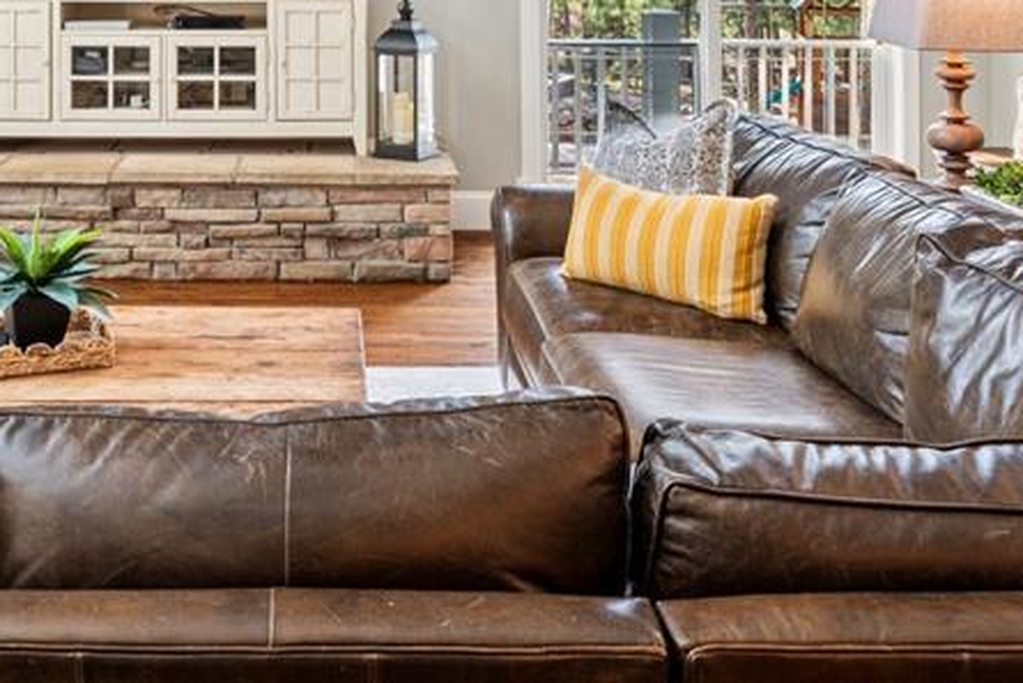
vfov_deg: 26.0
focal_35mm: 47
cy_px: -99
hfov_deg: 41.1
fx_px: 1340
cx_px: 322
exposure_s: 1
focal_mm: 20.5
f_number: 11
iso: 100
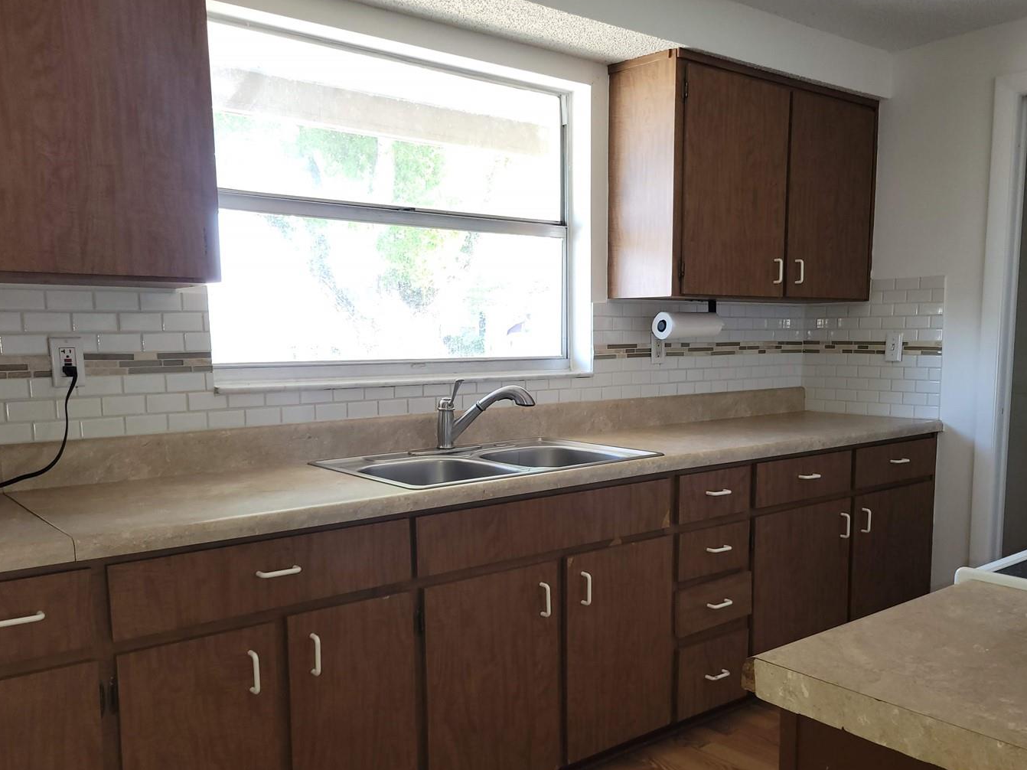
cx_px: 532
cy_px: 429
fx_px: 920
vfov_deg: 45.4
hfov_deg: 58.3
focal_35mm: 31
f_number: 1.8
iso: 80
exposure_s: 1/60
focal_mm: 5.4
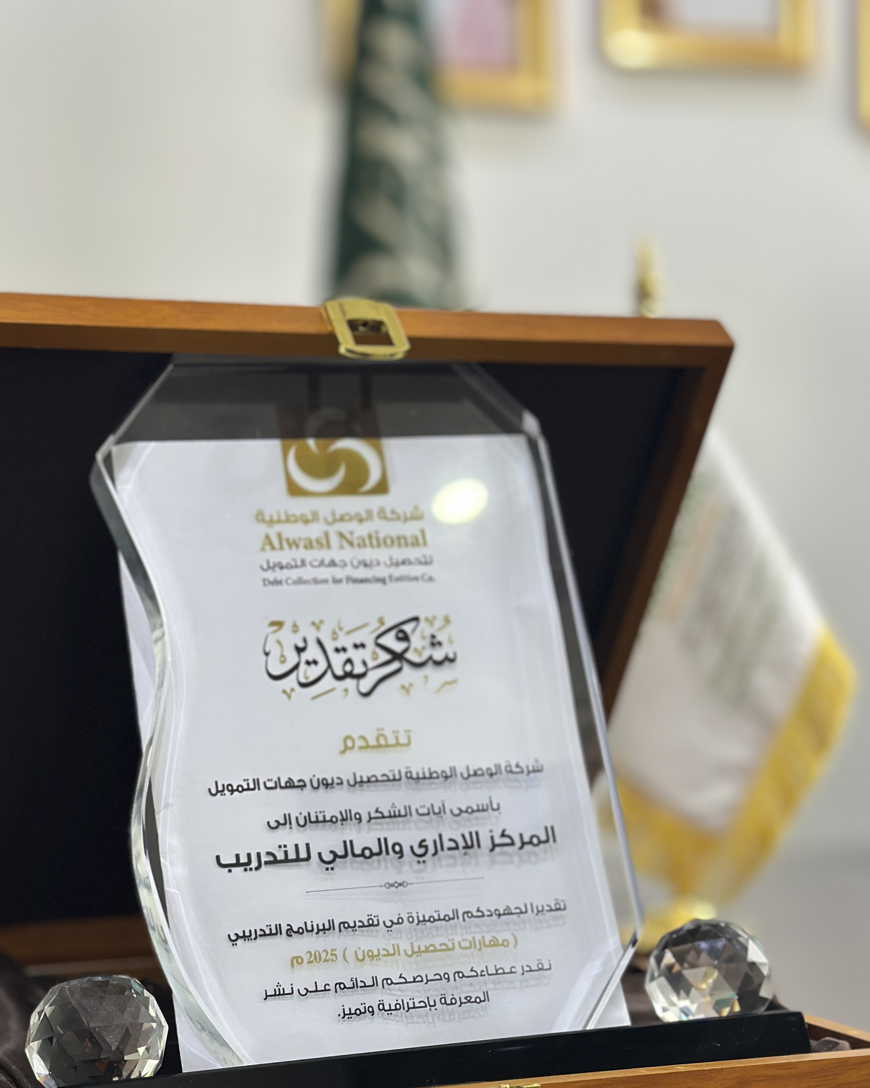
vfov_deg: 29.5
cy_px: 642
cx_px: 399
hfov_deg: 23.8
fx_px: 2060
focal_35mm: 64
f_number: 1.78
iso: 100
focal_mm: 6.86
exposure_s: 1/60
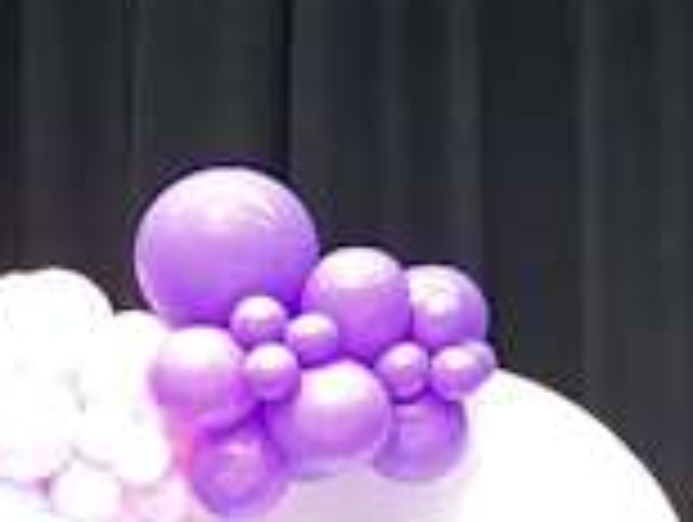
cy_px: 868
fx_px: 2988
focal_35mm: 149
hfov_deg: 13.1
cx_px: 68
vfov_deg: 9.6
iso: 1000
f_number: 1.8
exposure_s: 1/120
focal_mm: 5.4
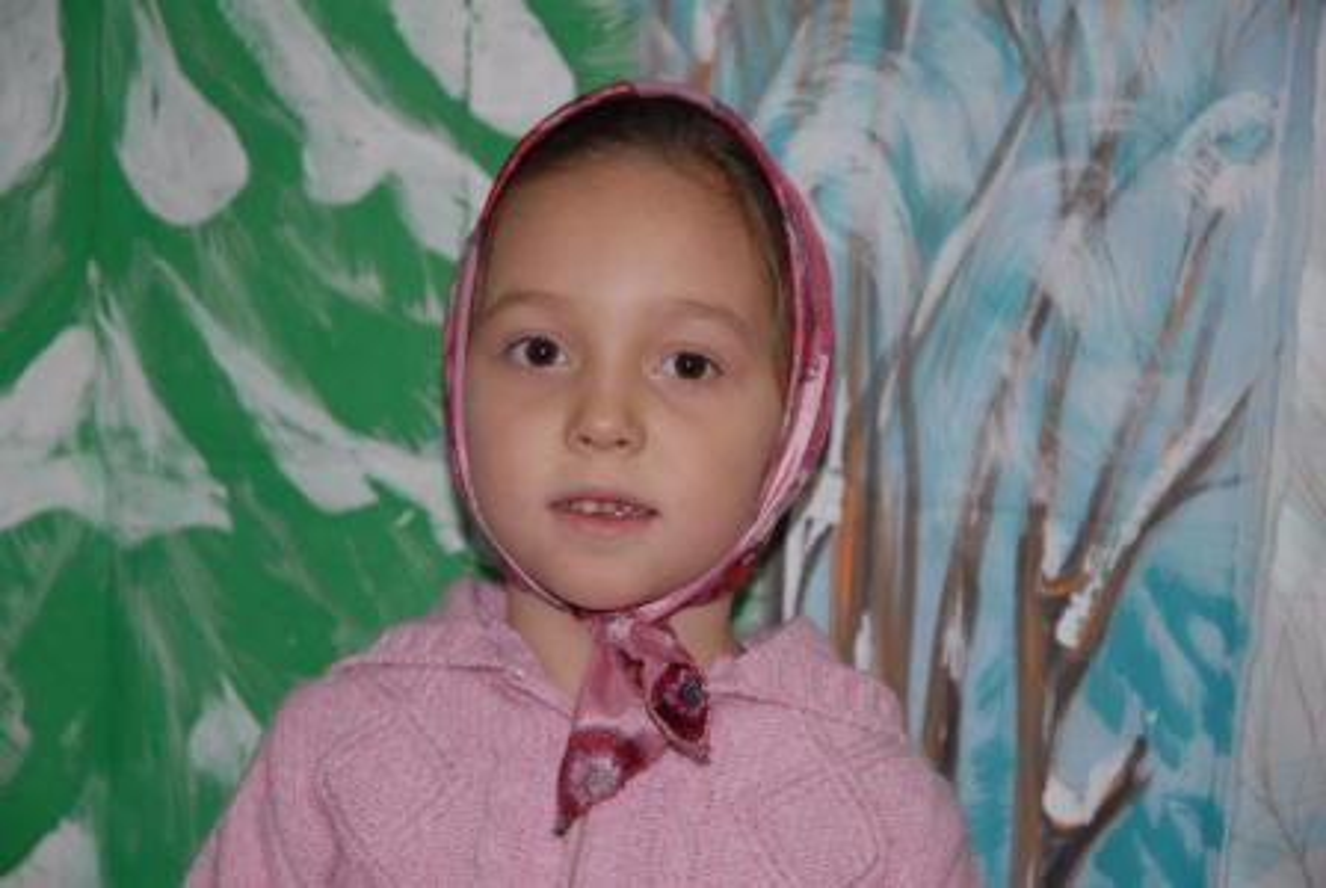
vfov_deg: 13.1
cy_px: 444
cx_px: 663
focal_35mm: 105
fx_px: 3873
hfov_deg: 19.4
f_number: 4.5
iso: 160
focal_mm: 70
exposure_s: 1/60
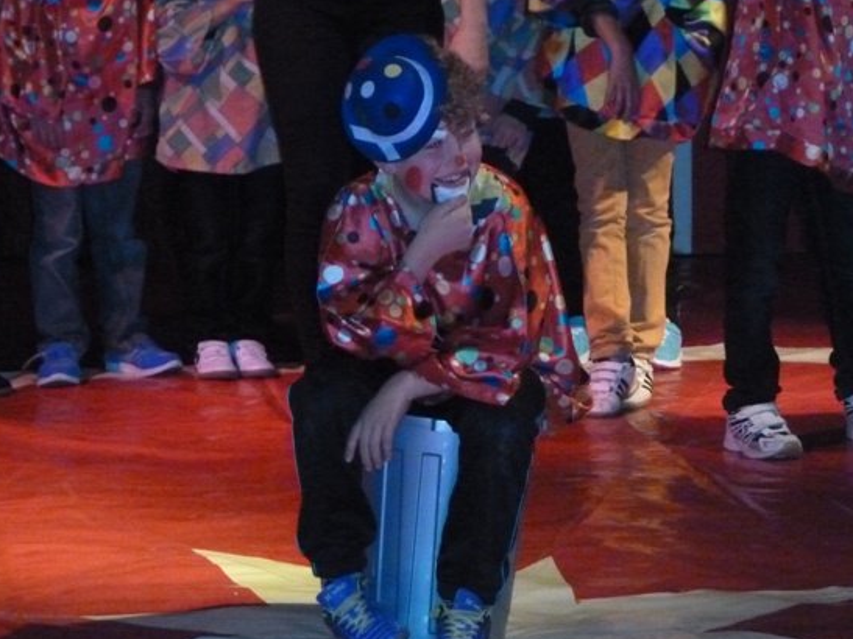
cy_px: 335
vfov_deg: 8.6
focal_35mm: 172
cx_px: 491
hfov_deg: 11.5
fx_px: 4237
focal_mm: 24.1
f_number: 4.5
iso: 1000
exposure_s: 1/80
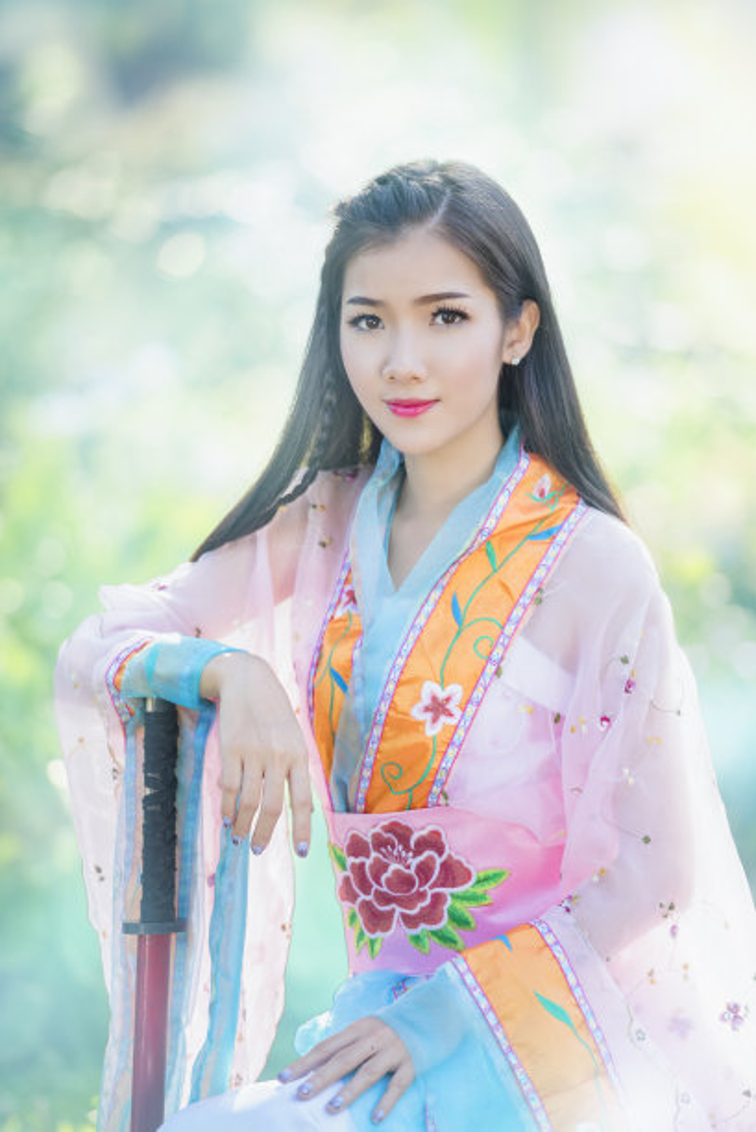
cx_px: 378
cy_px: 566
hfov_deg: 6.9
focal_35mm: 200
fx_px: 6289
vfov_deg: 10.3
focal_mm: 200
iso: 200
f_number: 3.2
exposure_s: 1/500
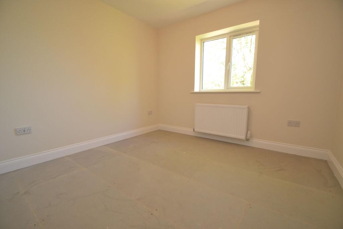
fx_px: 143
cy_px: 114
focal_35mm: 15
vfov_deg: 77.3
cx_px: 172
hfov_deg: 100.4
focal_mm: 10
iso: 400
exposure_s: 1/60
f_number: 3.5
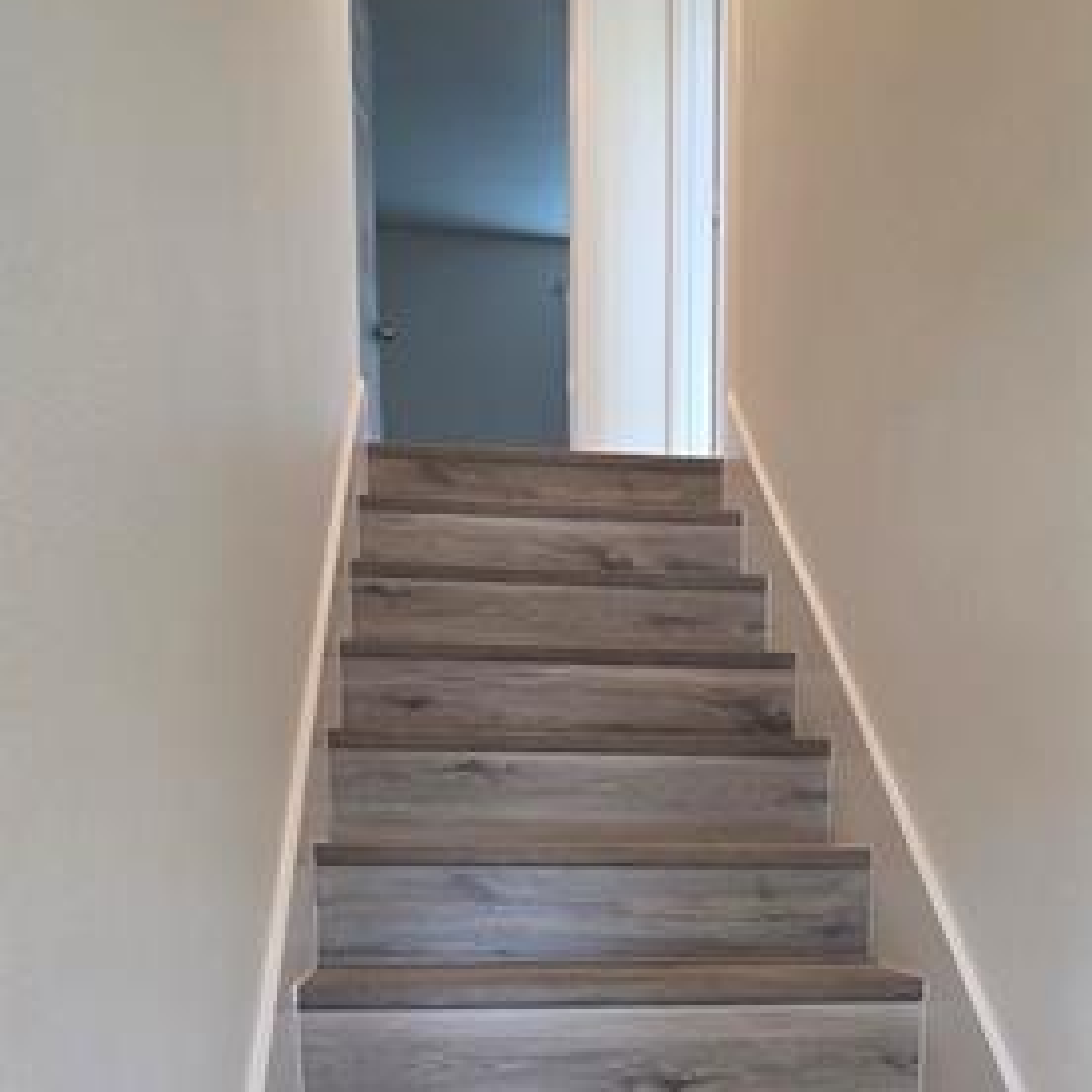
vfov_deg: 45.1
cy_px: 1033
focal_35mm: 32
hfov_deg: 50.7
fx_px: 1142
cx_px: 665
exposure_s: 1/60
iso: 320
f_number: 2.2
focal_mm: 2.2
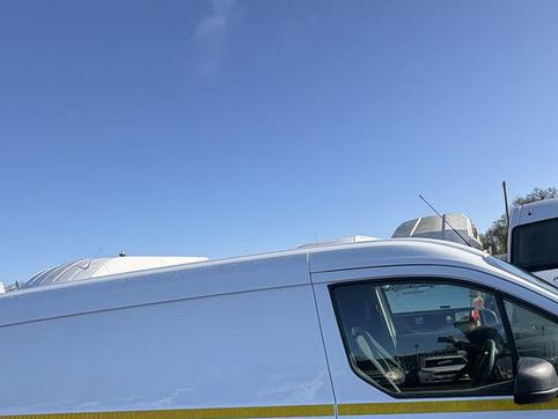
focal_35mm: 26
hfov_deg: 64.4
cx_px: 397
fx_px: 419
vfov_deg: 49.3
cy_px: 347
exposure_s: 1/756
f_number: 2.2
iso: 40
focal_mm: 2.22
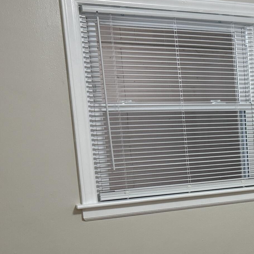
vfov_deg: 24.3
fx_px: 581
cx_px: 361
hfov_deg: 21.4
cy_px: 204
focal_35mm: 70
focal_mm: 6.76
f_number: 1.78
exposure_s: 1/60
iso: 200
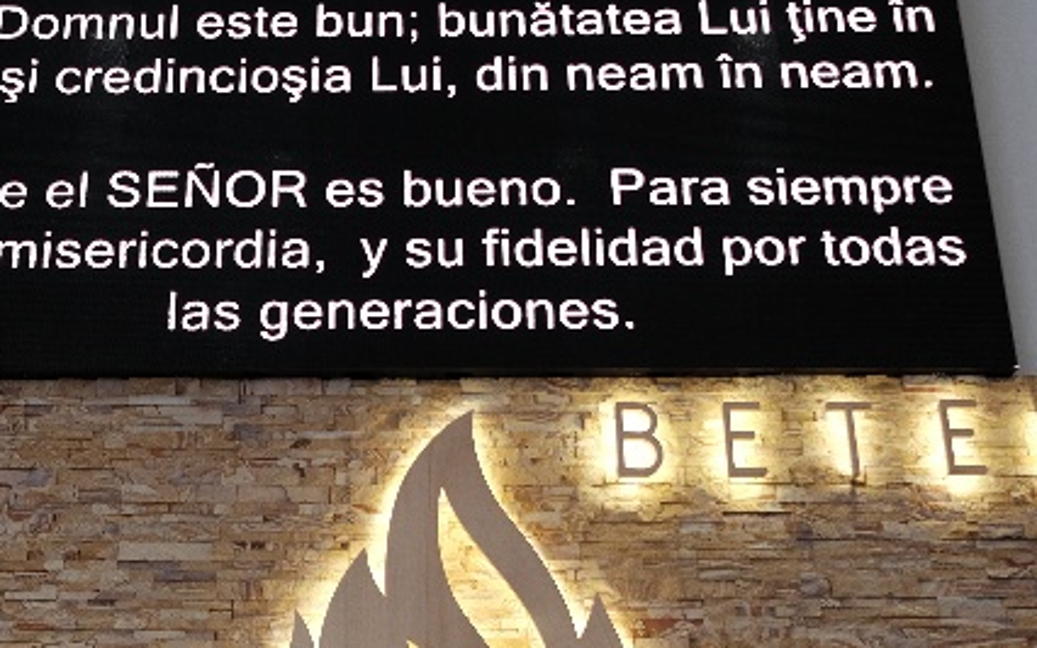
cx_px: 380
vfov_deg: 19.3
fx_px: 1893
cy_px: 169
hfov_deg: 30.5
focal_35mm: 67
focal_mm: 23
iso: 800
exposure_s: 1/125
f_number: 2
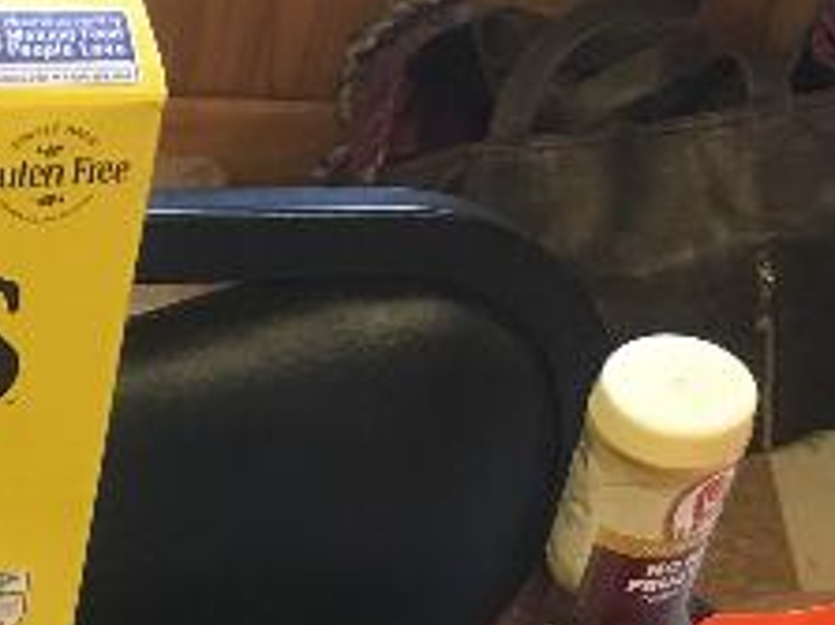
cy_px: 1366
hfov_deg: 14.5
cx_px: -251
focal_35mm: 130
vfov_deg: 10.3
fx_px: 3134
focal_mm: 4.15
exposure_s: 1/30
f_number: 2.2
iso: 40
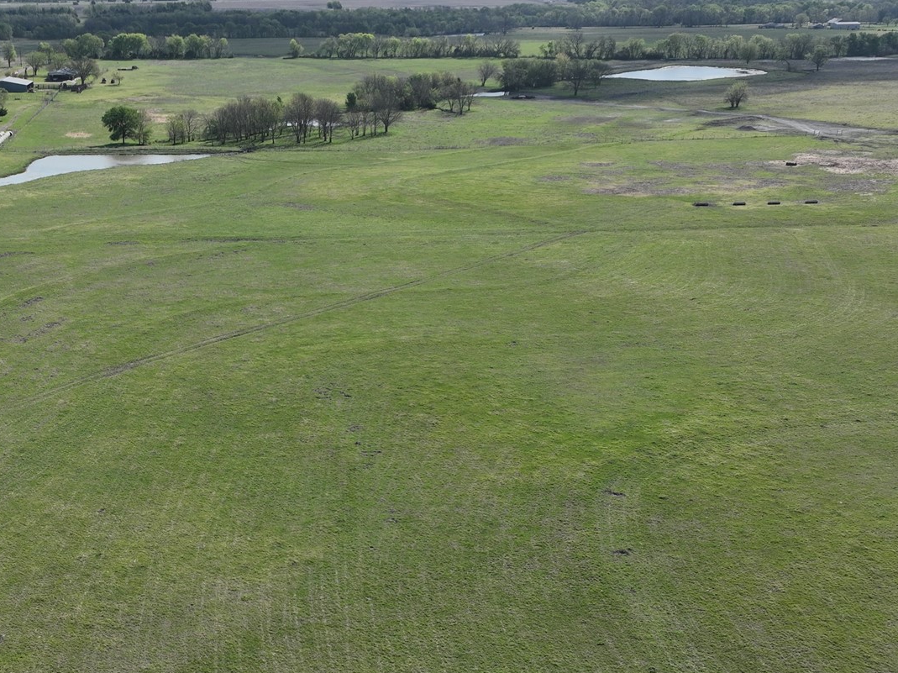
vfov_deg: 31.2
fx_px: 1193
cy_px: 455
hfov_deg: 40.1
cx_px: 220
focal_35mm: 46
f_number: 2.8
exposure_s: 1/3200
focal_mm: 12.29
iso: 200
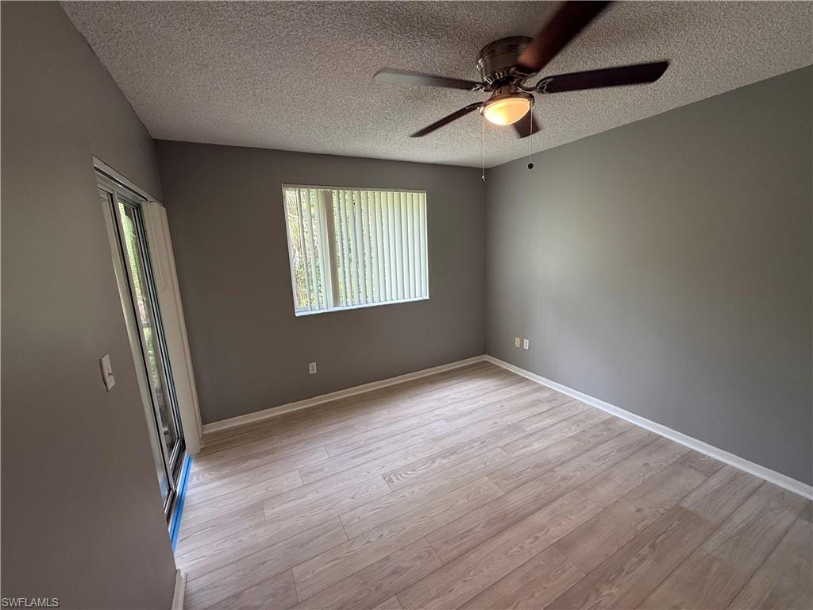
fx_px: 329
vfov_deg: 85.7
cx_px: 406
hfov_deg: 102.1
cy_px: 305
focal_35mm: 14
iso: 125
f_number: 2.2
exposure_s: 1/99
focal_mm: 2.22
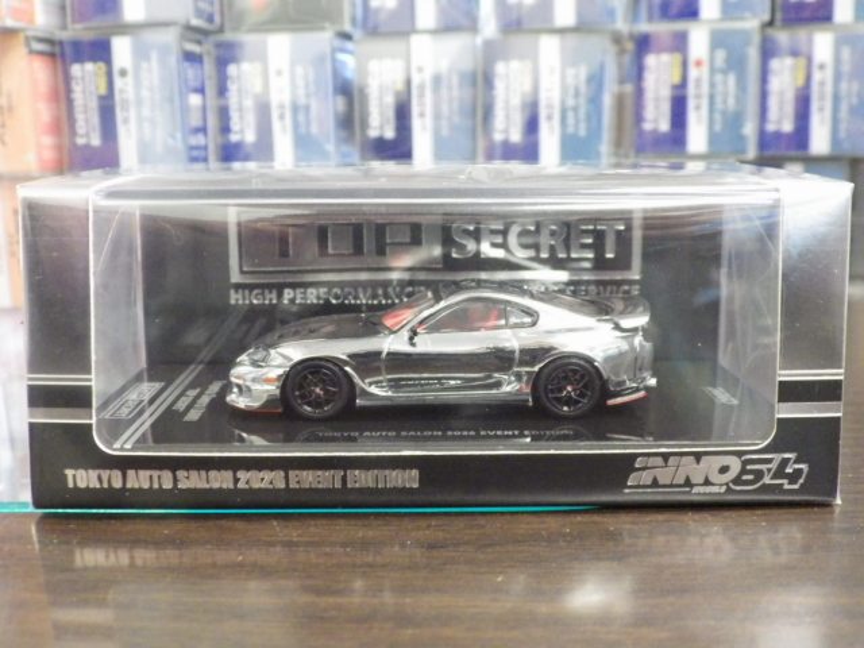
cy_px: 324
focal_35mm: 41
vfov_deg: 35.1
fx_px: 1023
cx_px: 432
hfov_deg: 45.8
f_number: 3.6
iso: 1250
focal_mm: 7.4
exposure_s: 1/25
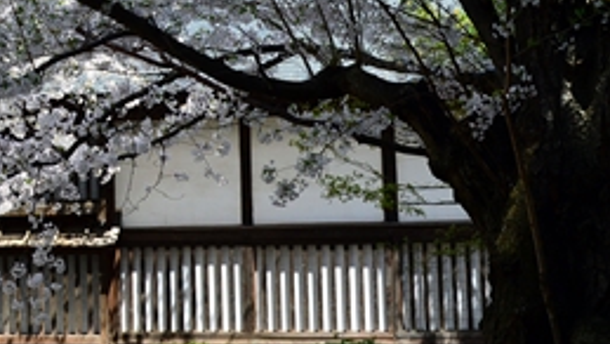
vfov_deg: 10.9
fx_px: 1780
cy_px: -26
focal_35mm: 110
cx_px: -59
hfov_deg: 18.7
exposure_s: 1/400
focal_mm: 34
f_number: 10
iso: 400
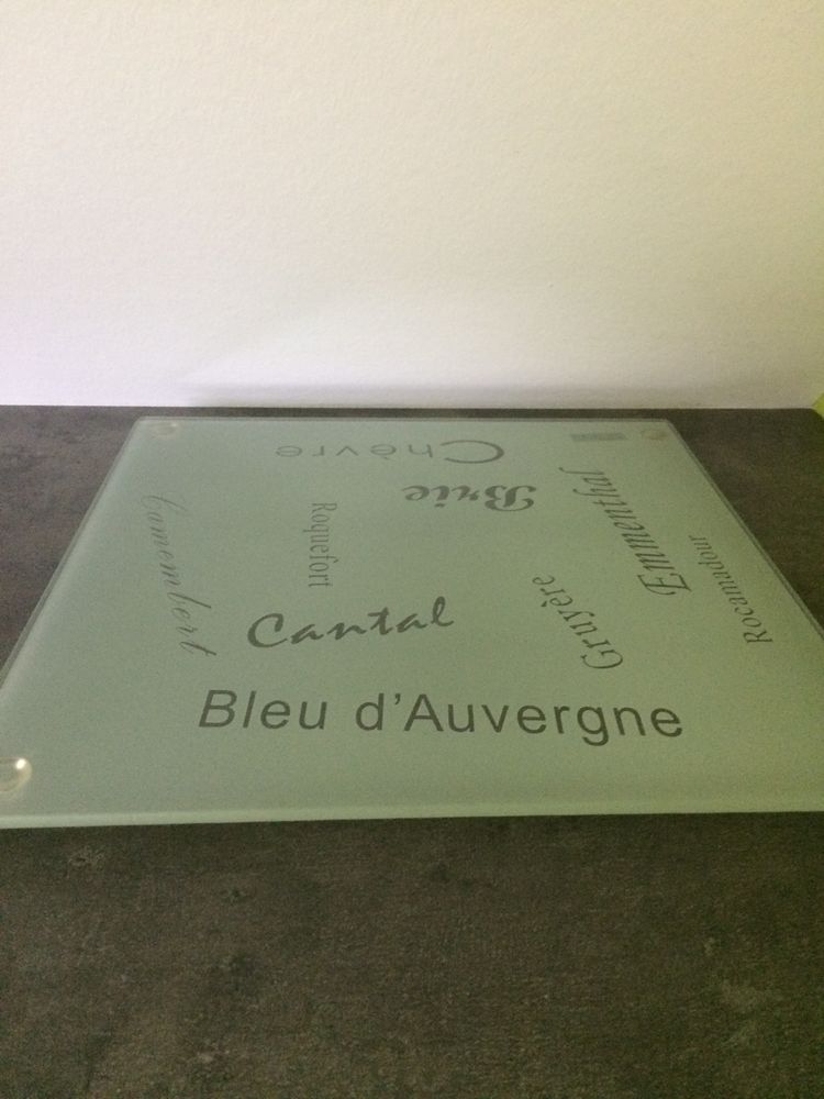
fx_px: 920
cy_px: 550
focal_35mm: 29
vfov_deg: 61.7
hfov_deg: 48.2
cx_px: 412
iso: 400
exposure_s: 1/17
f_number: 2.2
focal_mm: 4.15
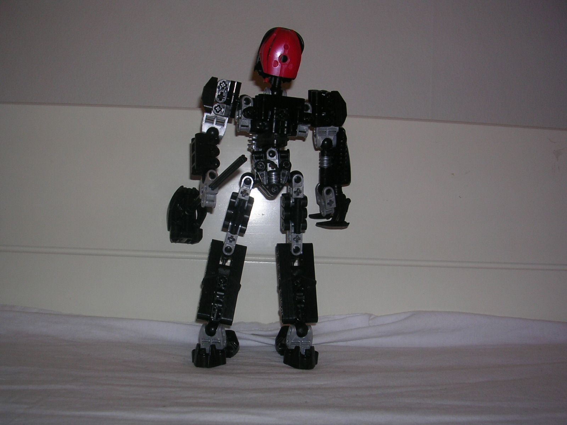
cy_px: 212
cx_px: 284
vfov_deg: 37.7
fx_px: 622
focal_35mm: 38
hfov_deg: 49.0
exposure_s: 1/60.1
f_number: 2.8
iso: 50
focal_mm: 5.8
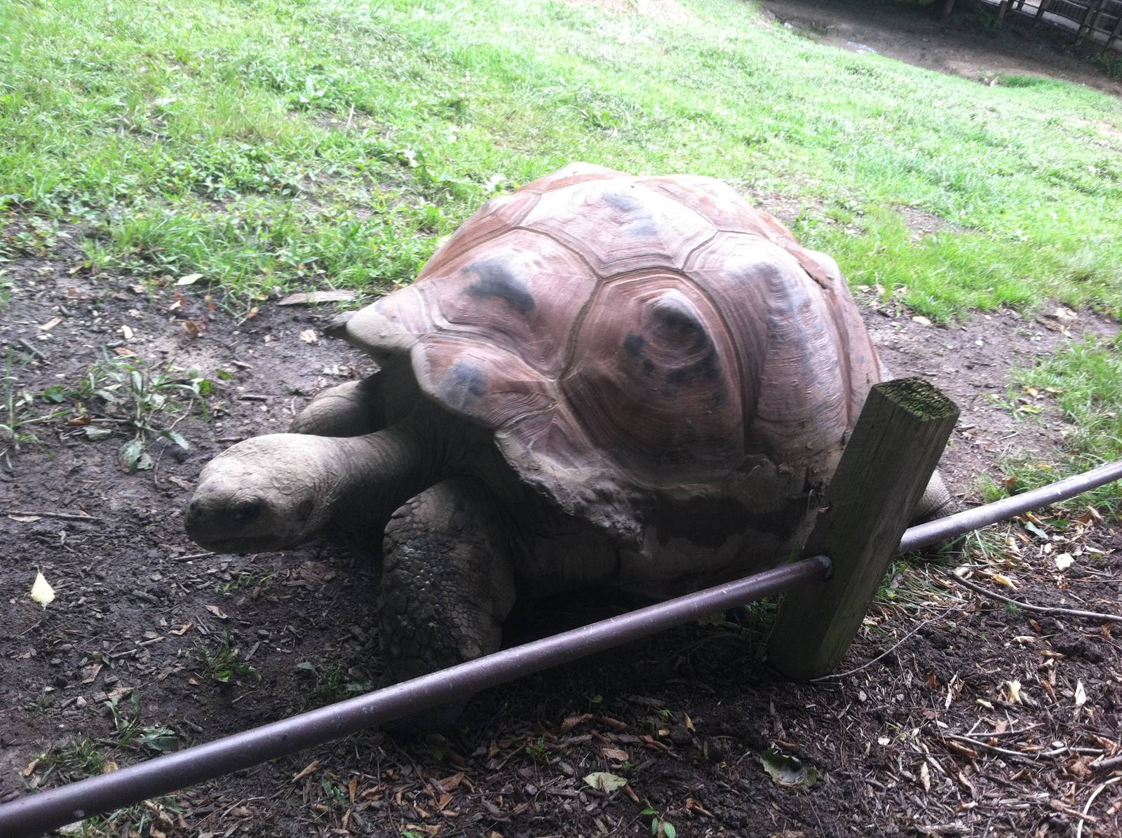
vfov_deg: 40.6
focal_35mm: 35
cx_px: 561
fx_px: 1133
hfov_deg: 52.7
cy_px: 419
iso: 100
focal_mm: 3.85
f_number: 2.8
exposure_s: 1/120
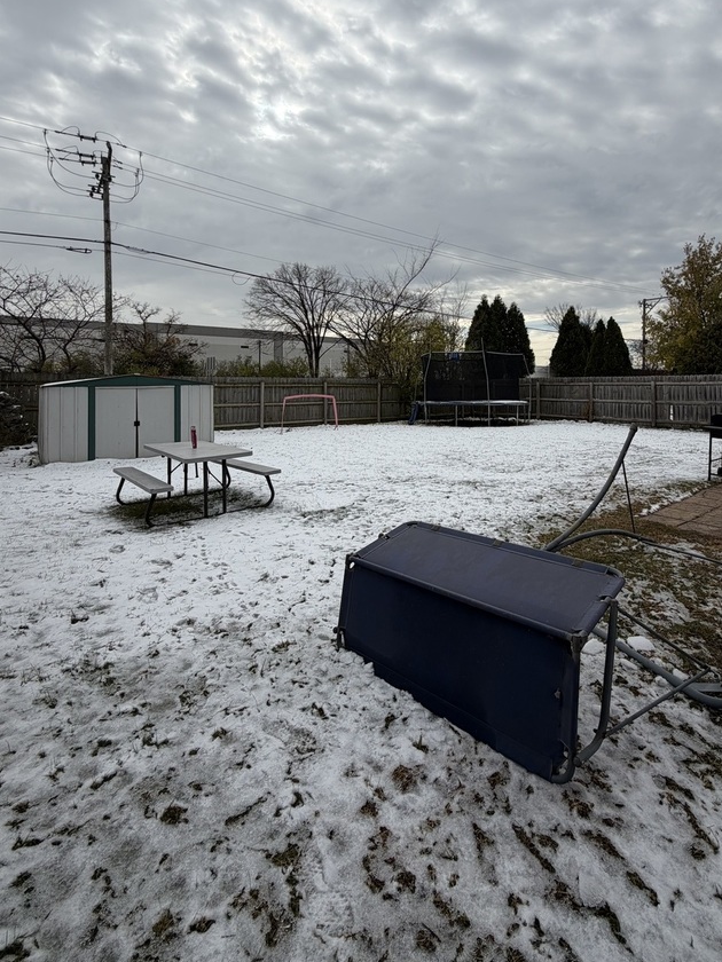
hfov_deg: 71.0
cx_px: 427
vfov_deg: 86.4
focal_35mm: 18
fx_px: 501
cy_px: 376
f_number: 2.2
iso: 20
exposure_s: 1/1167
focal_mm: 2.22
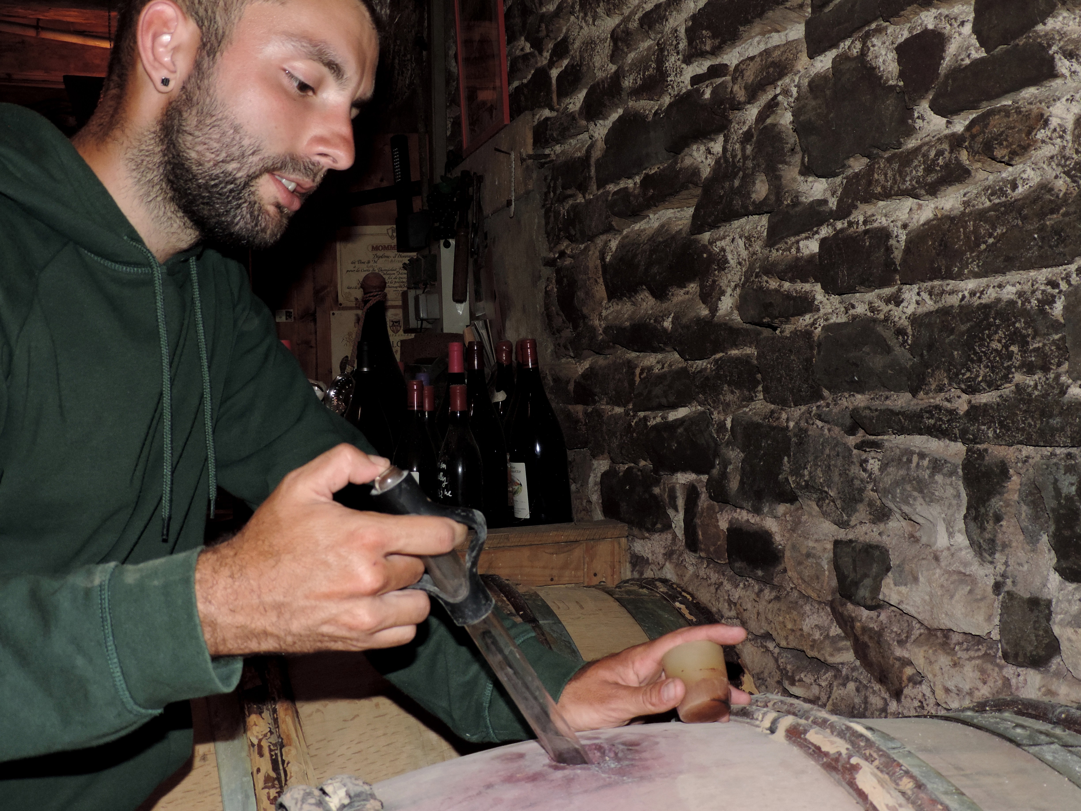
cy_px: 406
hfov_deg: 52.6
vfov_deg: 40.7
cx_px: 540
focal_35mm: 35
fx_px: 1093
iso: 200
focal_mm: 6.2
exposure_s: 1/30
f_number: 3.3
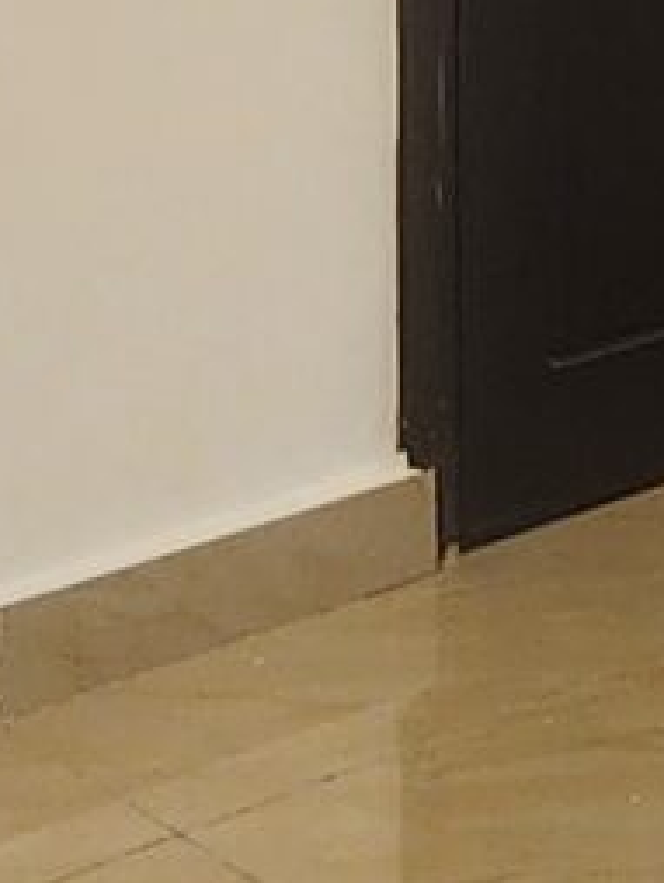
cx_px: 1349
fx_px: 3345
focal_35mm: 131
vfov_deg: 13.2
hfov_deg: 10.4
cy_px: -834
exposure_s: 1/50
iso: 160
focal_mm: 2.2
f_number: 2.2
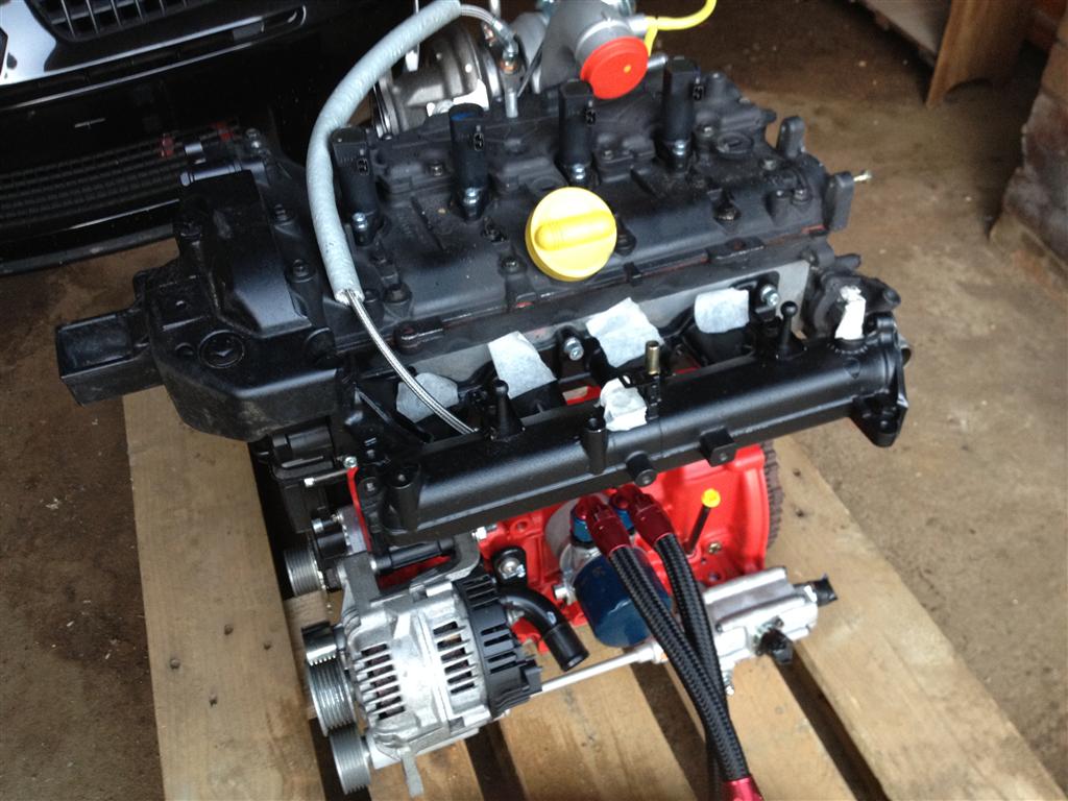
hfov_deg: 52.6
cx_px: 534
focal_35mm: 35
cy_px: 400
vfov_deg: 40.7
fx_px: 1080
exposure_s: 1/20
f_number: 2.4
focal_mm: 4.28
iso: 160
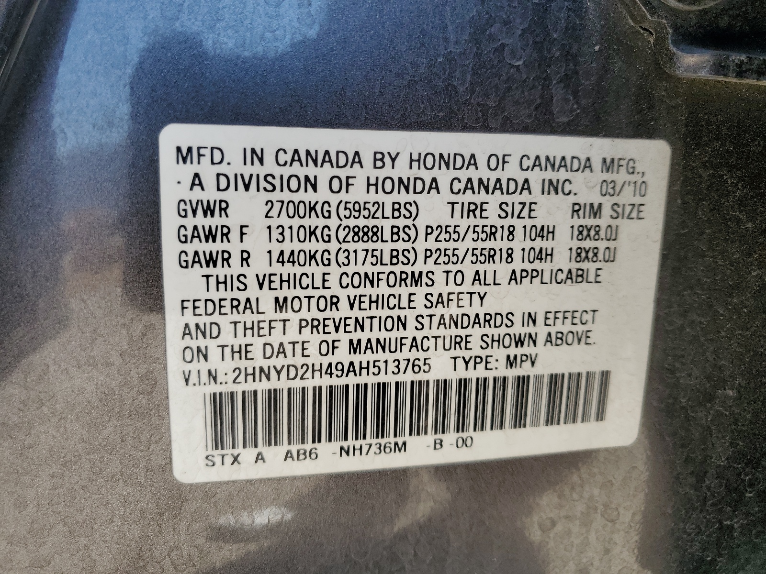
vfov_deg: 53.1
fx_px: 575
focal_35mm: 26
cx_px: 383
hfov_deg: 67.3
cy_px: 287
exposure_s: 1/769
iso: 50
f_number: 1.5
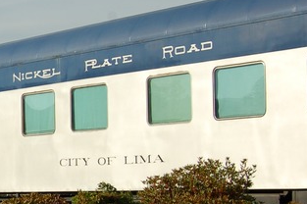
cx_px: -172
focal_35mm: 149
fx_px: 1266
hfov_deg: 13.0
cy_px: 141
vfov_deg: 9.2
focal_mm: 31
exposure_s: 1/320
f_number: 9
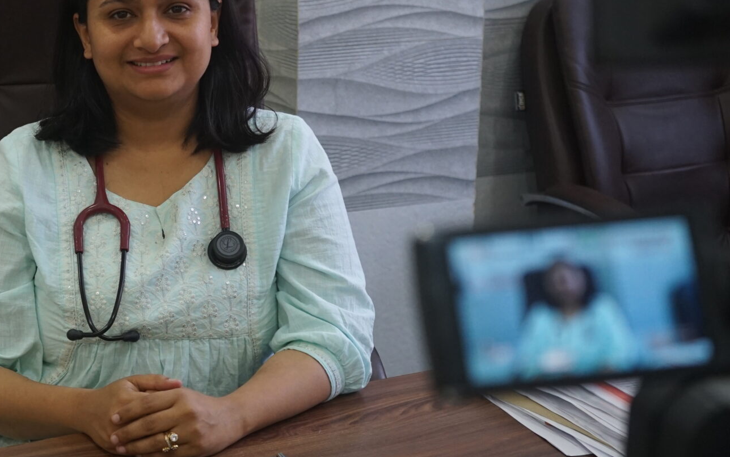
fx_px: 1492
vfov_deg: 17.4
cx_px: 58
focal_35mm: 75
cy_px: 215
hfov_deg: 26.5
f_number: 4
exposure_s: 1/160
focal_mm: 37
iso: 1000
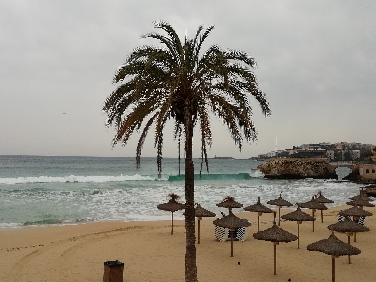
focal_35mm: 40
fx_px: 434
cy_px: 141
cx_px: 188
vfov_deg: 36.0
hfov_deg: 46.8
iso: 50
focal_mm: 3.46
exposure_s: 1/257
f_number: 2.2
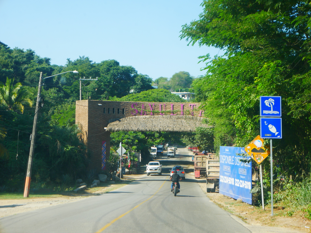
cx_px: 156
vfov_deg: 17.6
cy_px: 116
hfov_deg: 23.3
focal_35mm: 84
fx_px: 755
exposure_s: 1/320
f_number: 7.1
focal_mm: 42
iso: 200
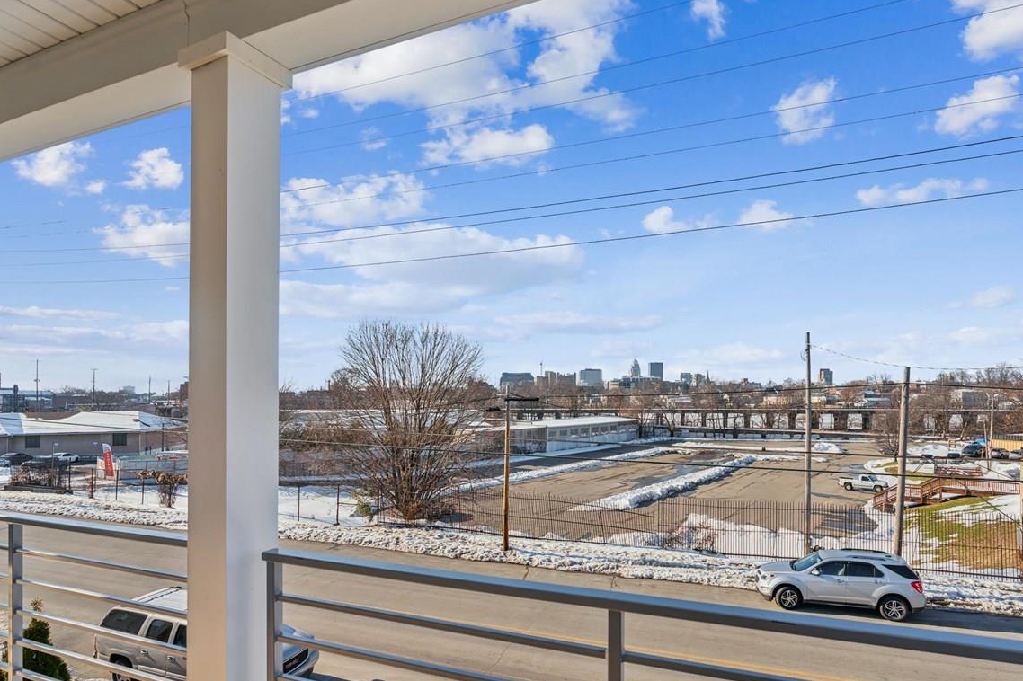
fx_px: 511
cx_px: 553
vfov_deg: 67.3
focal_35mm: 18
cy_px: 365
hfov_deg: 89.8
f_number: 6.3
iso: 400
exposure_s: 1/400
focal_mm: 16
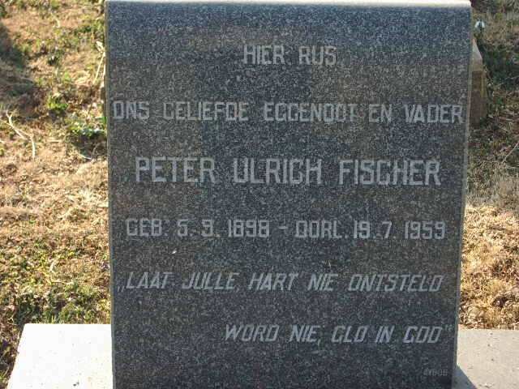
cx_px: 260
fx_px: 1319
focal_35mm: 88
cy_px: 194
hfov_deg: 22.3
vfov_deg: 16.8
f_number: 4.4
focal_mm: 14.6
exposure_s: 1/125
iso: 100
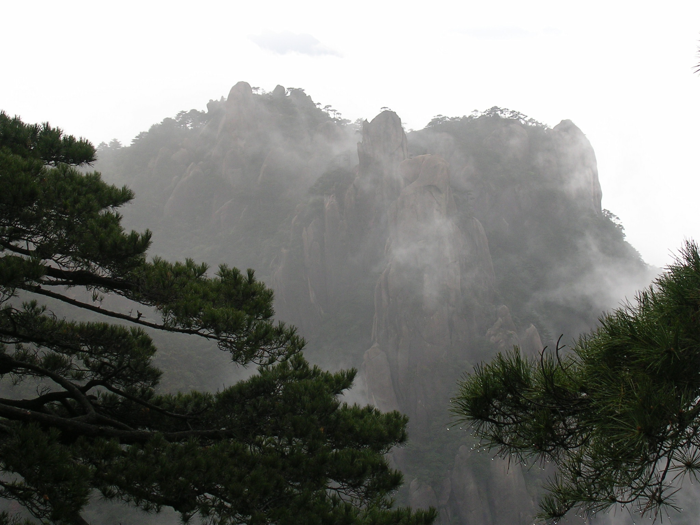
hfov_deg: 24.1
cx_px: 350
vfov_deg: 18.2
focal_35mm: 81
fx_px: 1638
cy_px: 262
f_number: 4
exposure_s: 1/310
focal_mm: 12.3
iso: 50
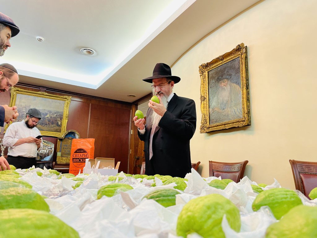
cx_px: 158
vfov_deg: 53.1
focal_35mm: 26
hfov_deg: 67.3
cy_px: 119
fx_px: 238
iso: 100
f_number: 1.6
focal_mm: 4.2
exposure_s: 1/50
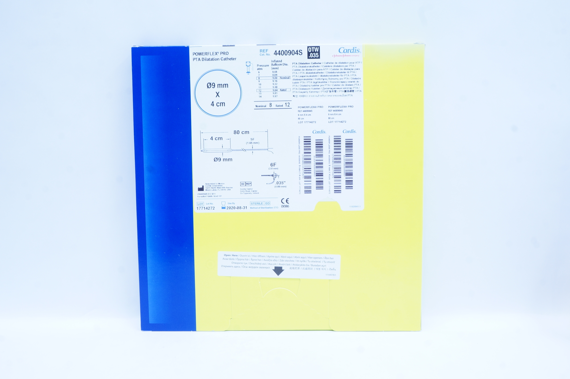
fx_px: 522
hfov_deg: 57.3
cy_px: 190
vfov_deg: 39.9
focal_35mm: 33
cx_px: 285
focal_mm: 22
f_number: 13
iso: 400
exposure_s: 1/10
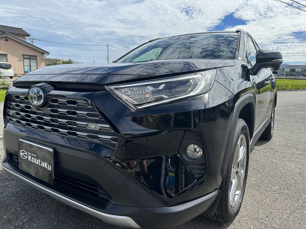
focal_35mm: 24
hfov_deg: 71.6
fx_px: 212
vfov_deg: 56.8
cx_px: 153
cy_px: 114
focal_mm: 6.86
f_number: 1.78
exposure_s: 1/4016
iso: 80
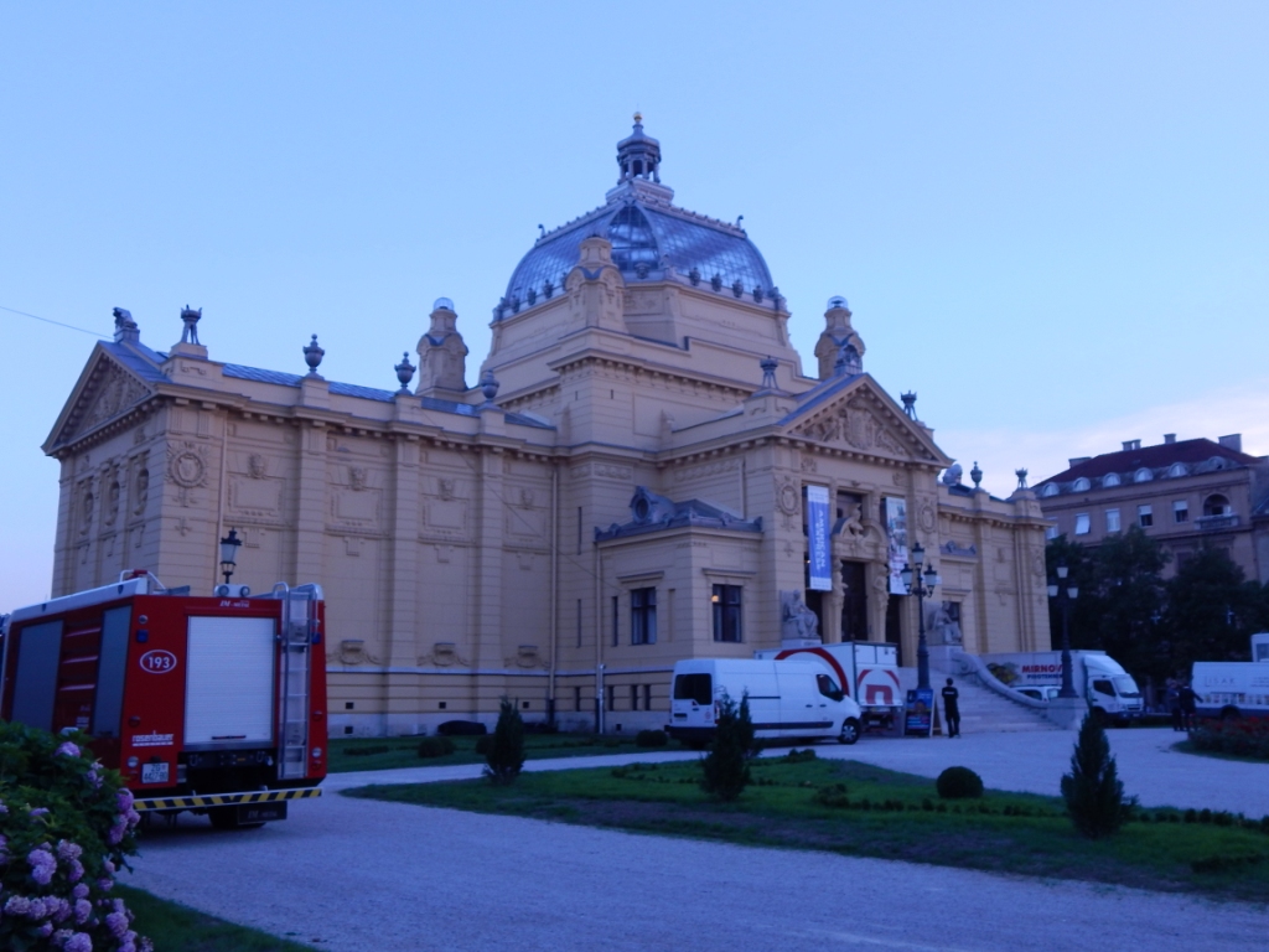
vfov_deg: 41.8
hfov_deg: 54.0
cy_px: 476
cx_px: 634
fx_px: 1246
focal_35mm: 34
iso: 125
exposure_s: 1/160
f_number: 3.3
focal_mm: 6.1
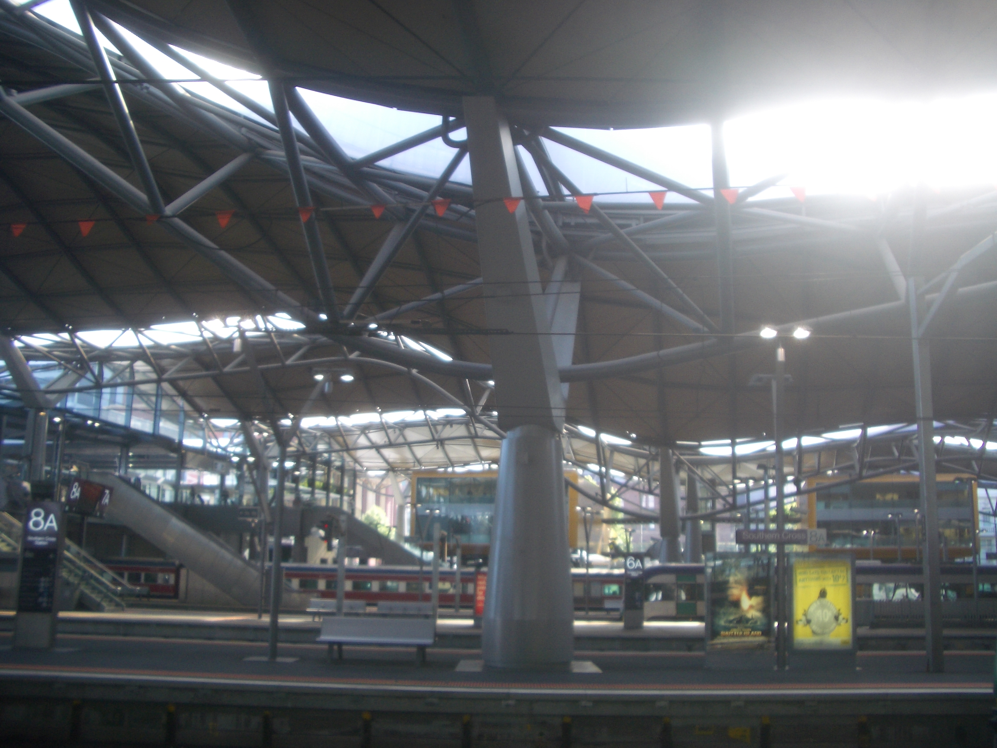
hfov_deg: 52.6
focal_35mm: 35
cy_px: 374
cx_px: 498
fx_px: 1008
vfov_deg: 40.7
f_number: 2.6
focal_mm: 5.8
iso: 50
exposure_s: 1/80
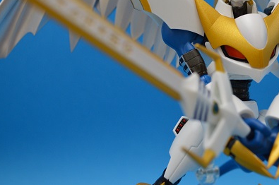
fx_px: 565
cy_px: 47
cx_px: 171
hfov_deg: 27.7
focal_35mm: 73
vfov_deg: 18.5
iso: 800
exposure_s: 1/20
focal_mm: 32
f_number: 4.8
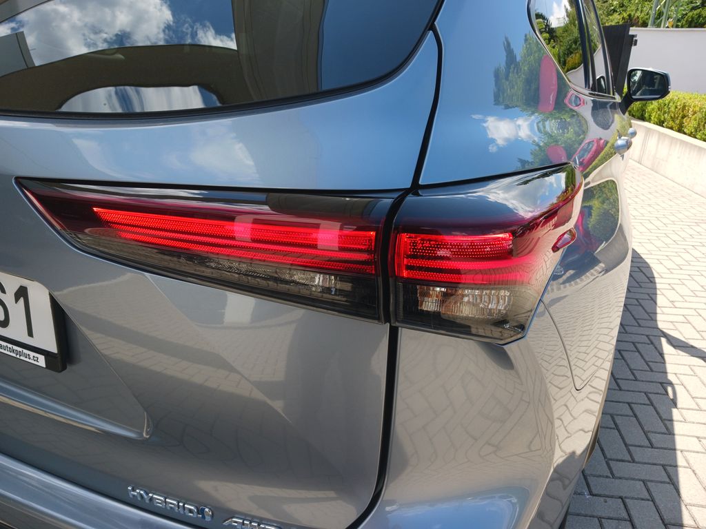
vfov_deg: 51.4
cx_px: 353
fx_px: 551
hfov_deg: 65.3
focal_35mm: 27
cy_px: 264
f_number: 1.8
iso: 20
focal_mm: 4
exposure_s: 1/141
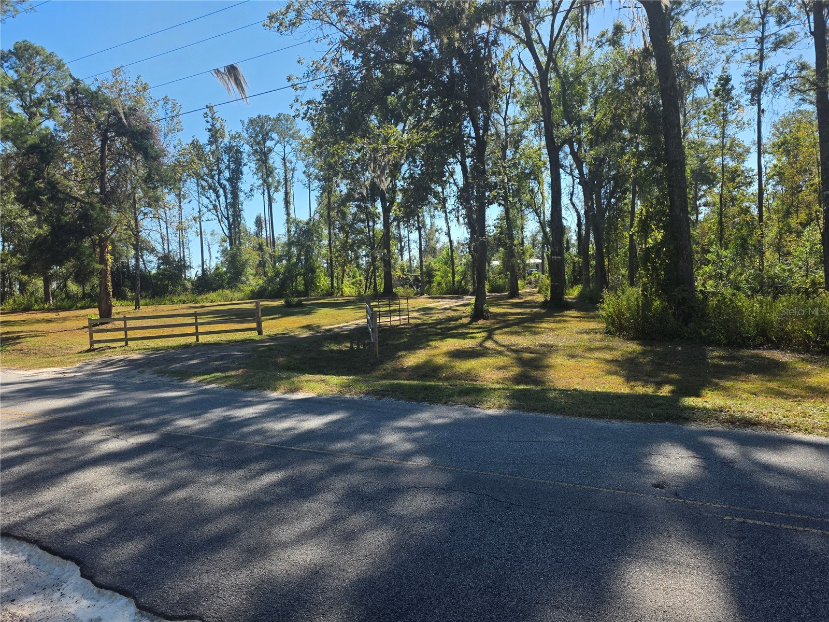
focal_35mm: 23
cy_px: 311
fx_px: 551
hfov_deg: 73.9
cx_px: 414
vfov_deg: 58.9
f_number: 1.7
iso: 80
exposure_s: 1/2882
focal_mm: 6.25
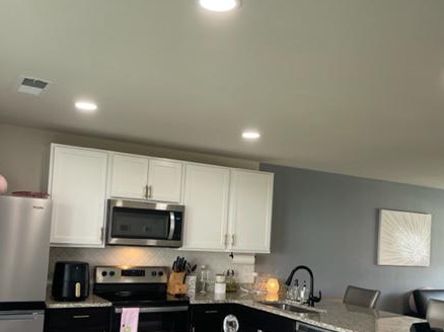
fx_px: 487
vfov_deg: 37.2
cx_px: 212
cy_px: 224
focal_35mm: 38
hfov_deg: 49.0
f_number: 1.6
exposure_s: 1/120
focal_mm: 4.2
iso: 80
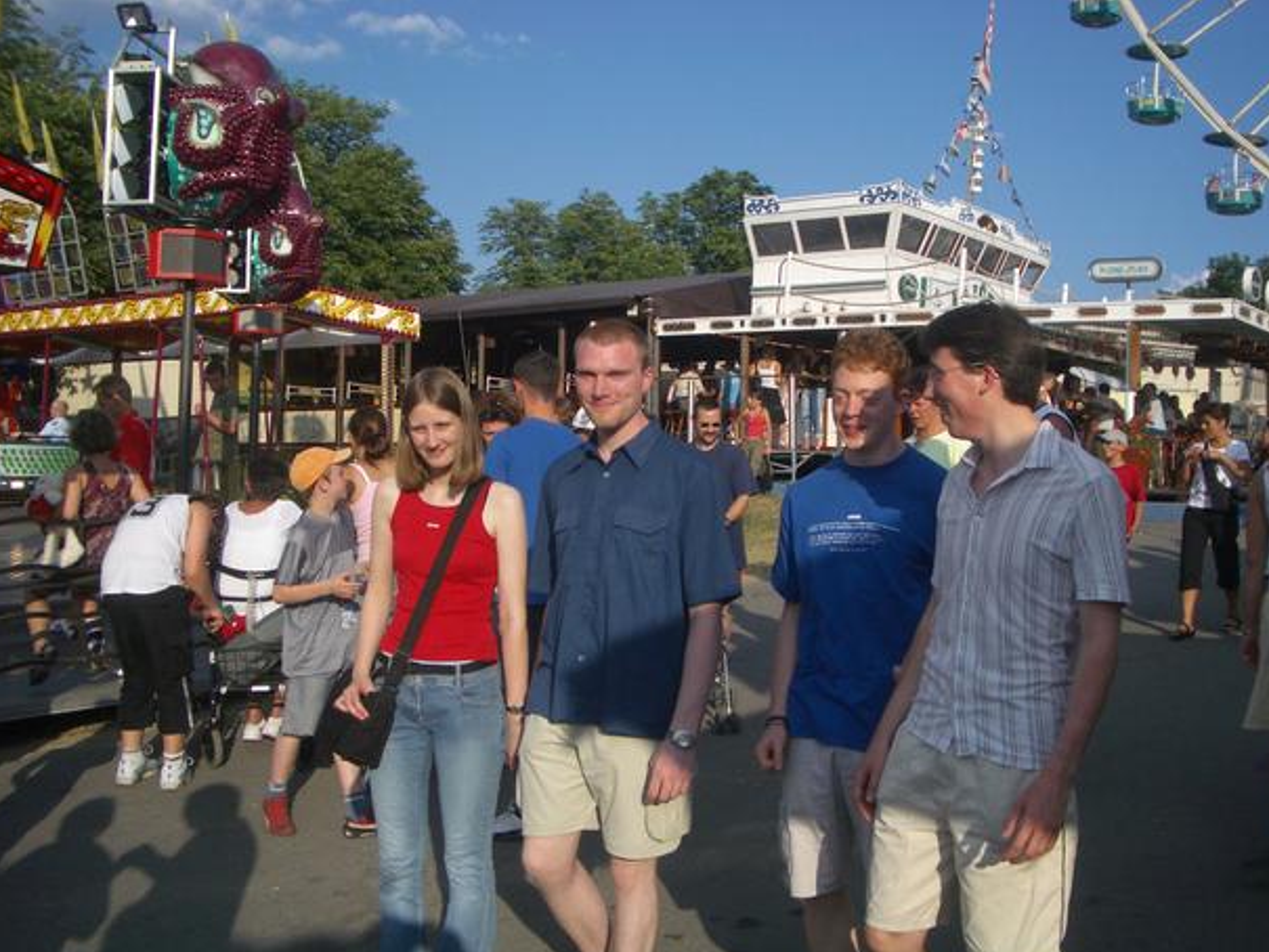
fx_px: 1357
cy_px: 501
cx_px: 648
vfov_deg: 38.7
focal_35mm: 37
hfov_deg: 50.1
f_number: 4.3
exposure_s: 1/640
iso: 50
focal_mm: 5.8
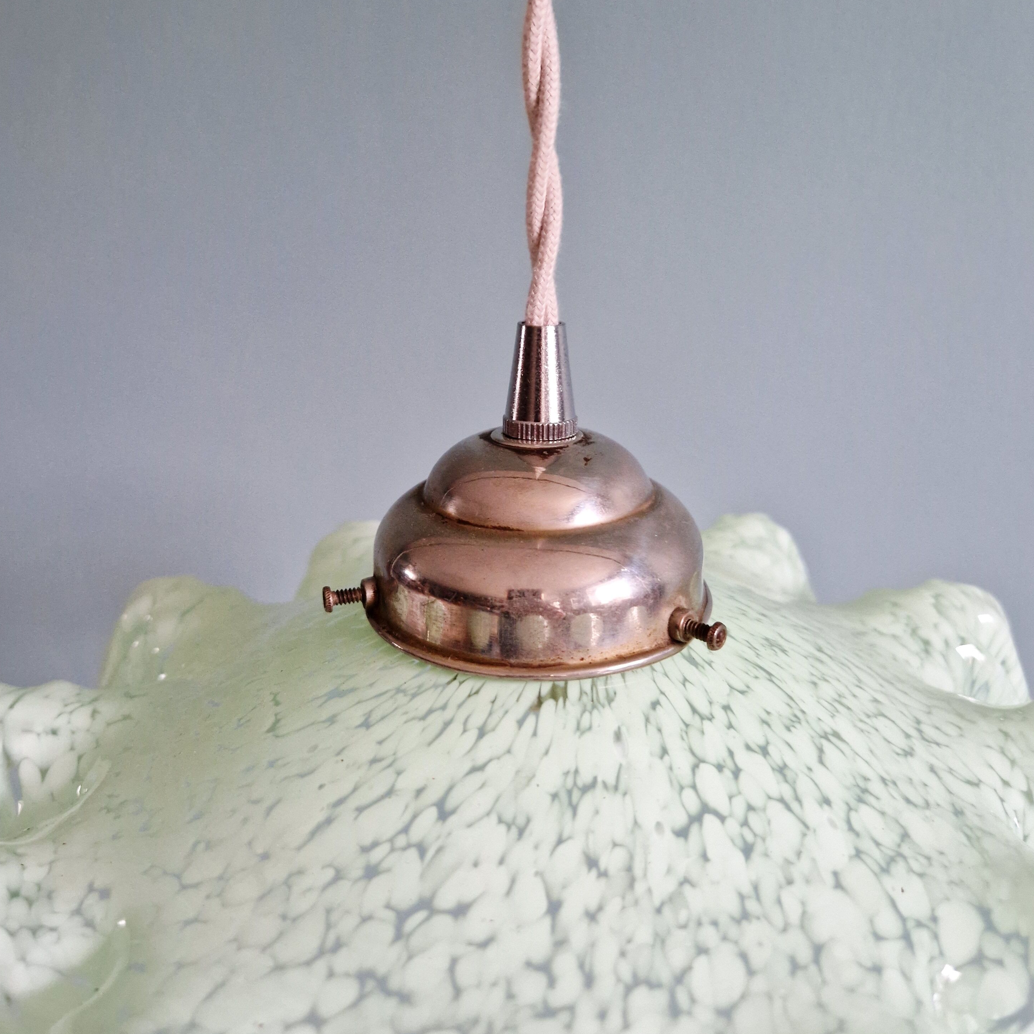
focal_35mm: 28
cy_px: 475
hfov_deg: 57.3
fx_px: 946
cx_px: 524
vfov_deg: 57.2
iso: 800
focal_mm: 5.4
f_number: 1.8
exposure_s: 1/100
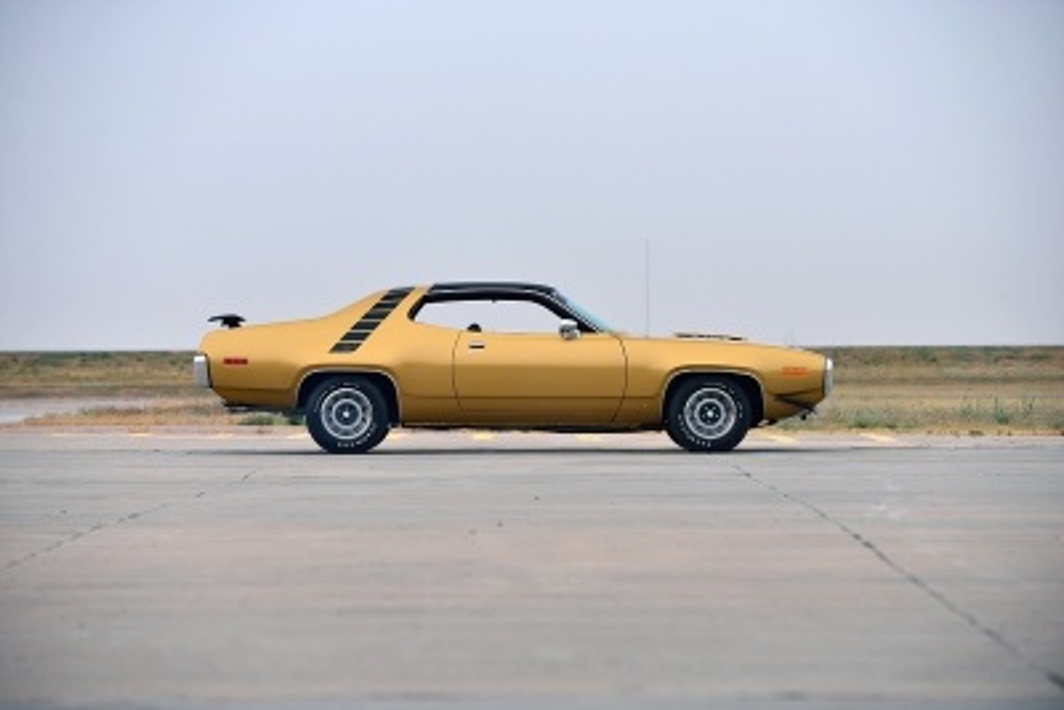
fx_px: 4287
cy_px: 355
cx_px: 532
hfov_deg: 14.1
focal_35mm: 145
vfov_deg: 9.5
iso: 200
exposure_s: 1/320
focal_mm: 145
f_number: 4.5
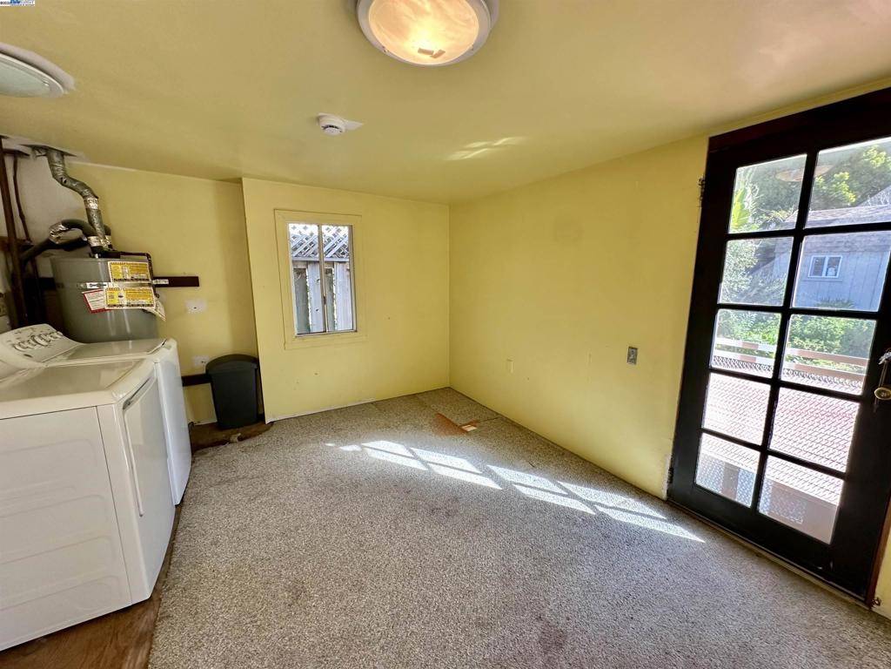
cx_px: 446
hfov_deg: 102.1
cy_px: 334
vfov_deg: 85.7
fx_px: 360
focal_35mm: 14
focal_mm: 2.22
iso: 160
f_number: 2.2
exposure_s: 1/120
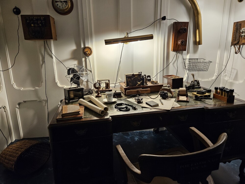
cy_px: 92
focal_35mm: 23
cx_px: 122
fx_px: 163
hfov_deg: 73.9
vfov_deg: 58.9
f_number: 1.8
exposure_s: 1/60
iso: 250
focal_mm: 5.4
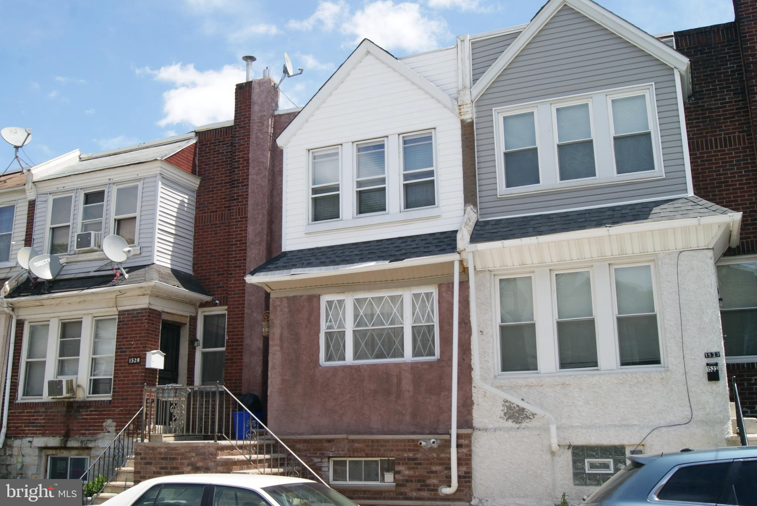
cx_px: 378
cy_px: 253
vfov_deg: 36.9
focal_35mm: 36
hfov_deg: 53.1
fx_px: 758
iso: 100
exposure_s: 1/160
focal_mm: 24
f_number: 11
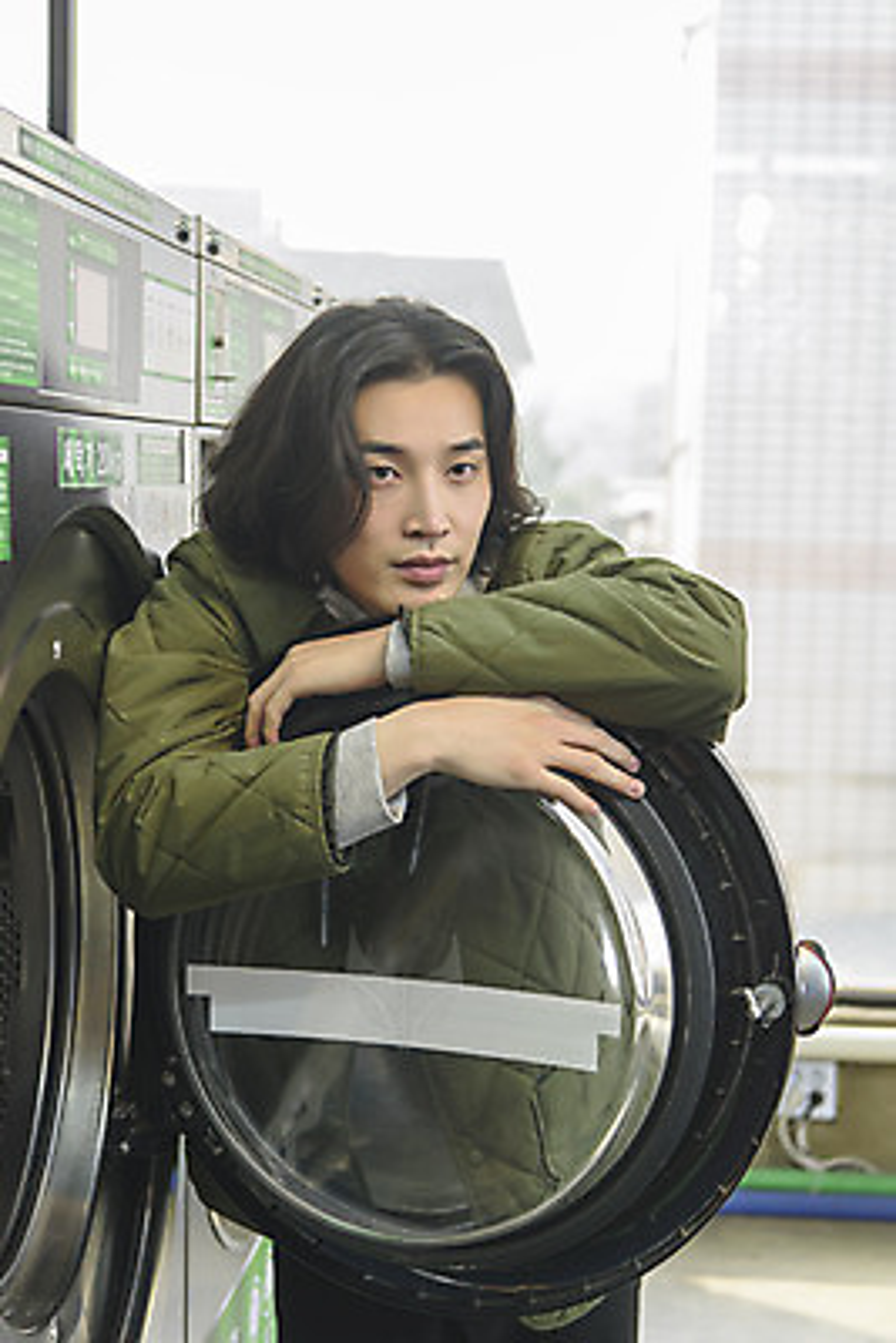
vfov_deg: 33.4
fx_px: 2238
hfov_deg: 22.6
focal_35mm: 60
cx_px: 448
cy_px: 672
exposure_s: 1/100
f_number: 4.5
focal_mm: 60
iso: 400
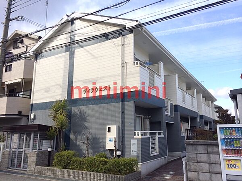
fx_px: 210
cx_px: 121
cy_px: 90
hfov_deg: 60.0
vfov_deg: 46.8
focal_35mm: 30
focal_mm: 4.12
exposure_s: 1/789
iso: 32
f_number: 2.2
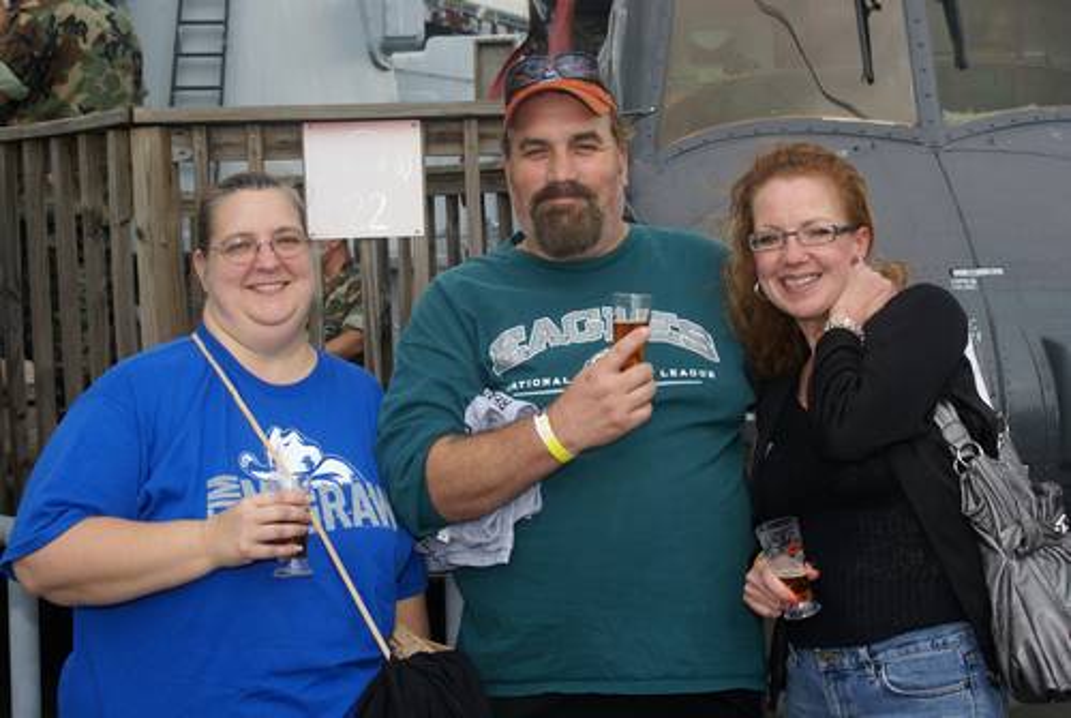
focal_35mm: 52
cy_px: 359
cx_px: 536
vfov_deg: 25.8
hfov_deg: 37.8
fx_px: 1564
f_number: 8
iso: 100
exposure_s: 1/125
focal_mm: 35
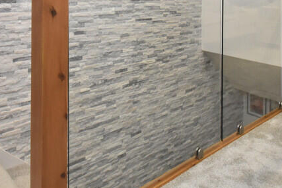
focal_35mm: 36
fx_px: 282
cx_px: 133
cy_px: -27
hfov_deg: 53.1
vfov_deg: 31.8
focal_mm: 10
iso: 1600
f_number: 9
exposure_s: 1/60
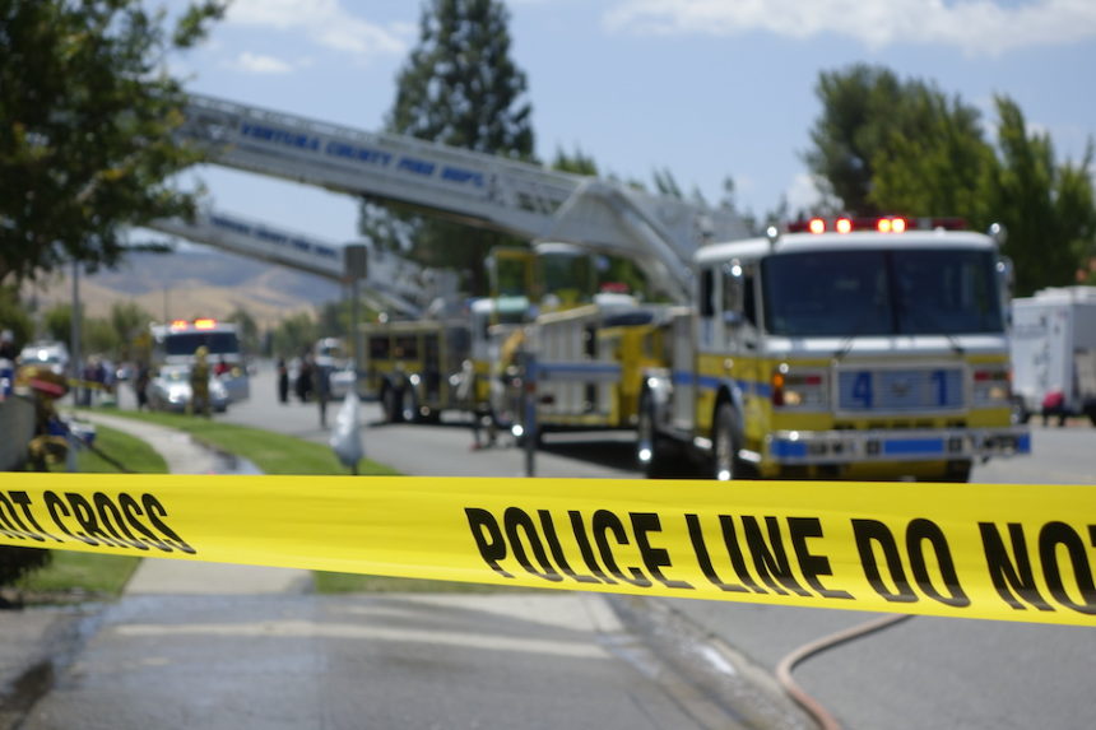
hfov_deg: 29.7
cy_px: 365
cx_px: 548
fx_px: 2070
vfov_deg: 20.0
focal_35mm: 68
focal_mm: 25.3
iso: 125
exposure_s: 1/800
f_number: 5
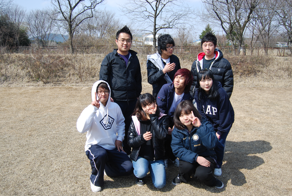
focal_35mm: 36
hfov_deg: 53.1
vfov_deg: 36.9
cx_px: 149
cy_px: 106
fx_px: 292
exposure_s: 1/1000
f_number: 3.8
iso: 200
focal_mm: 22
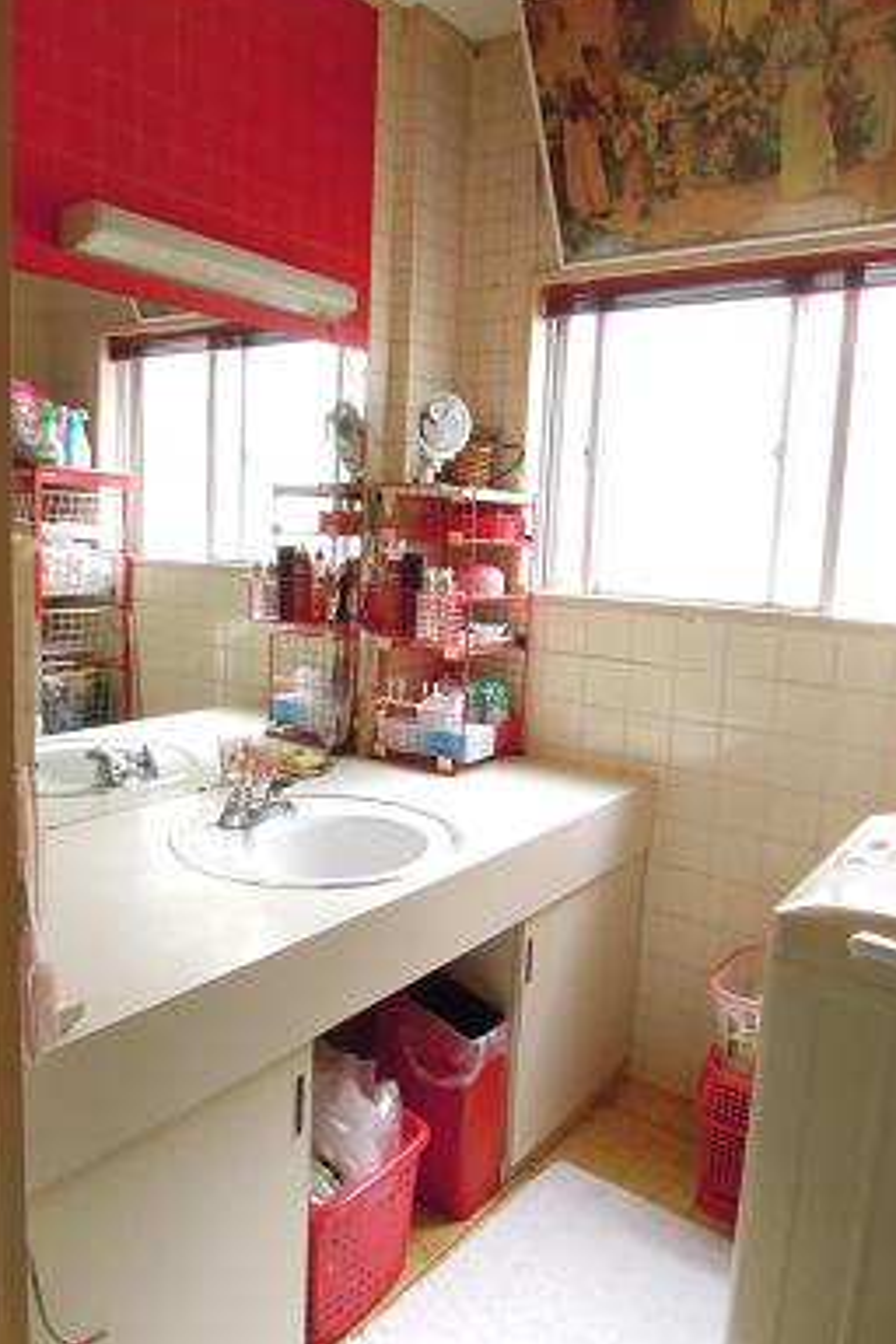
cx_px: 448
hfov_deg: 49.6
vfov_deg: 69.4
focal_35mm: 26
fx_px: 971
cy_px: 651
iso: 1600
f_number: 8
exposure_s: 1/5
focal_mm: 4.3
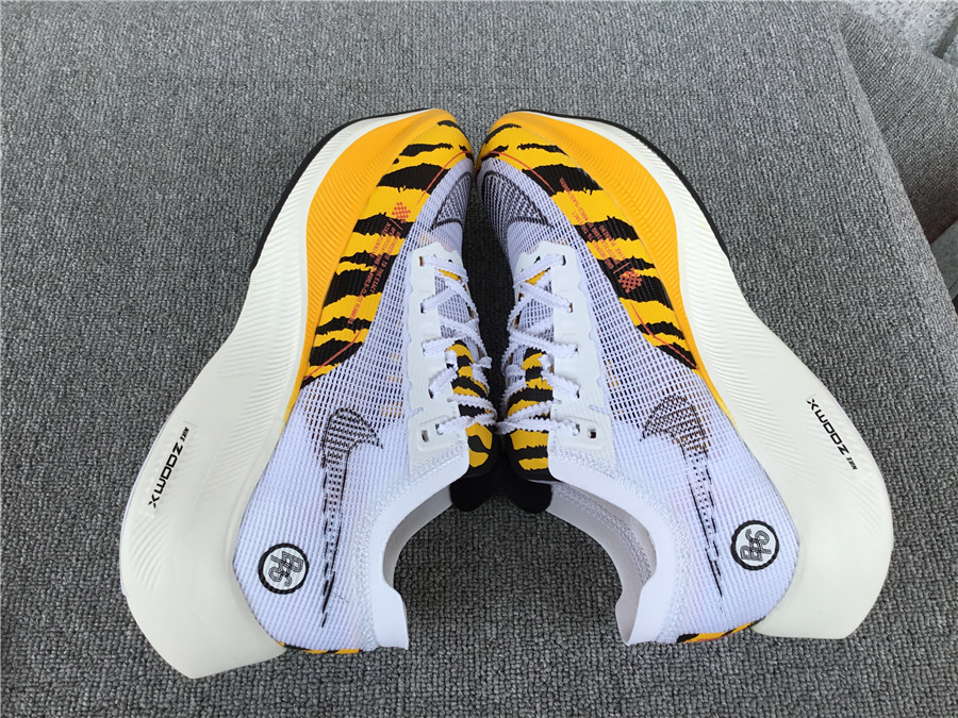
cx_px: 479
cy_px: 359
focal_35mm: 31
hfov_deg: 58.4
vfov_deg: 45.4
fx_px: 858
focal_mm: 3.3
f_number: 2.4
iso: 25
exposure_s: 1/239
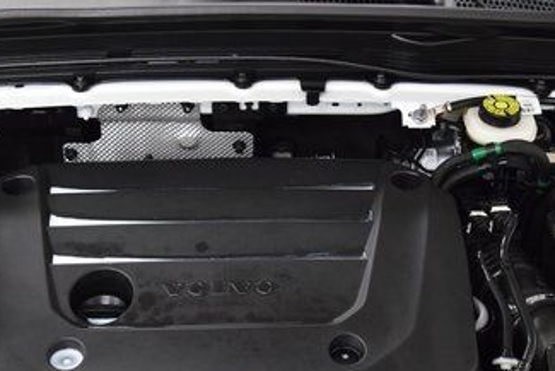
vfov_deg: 18.9
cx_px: 277
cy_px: 329
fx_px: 1095
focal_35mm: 71
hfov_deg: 28.4
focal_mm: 24
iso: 1600
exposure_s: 1/15
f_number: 6.3
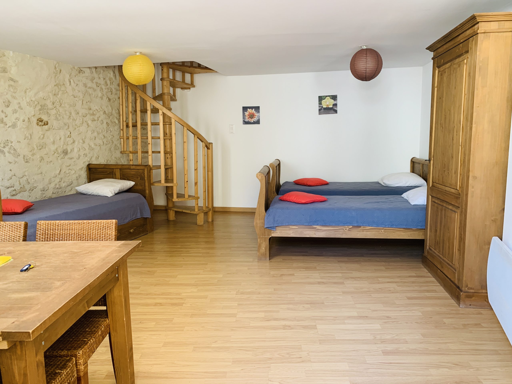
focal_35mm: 26
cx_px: 256
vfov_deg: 53.1
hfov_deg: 67.3
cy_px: 192
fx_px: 385
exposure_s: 1/60
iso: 100
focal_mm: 4.25
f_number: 1.8
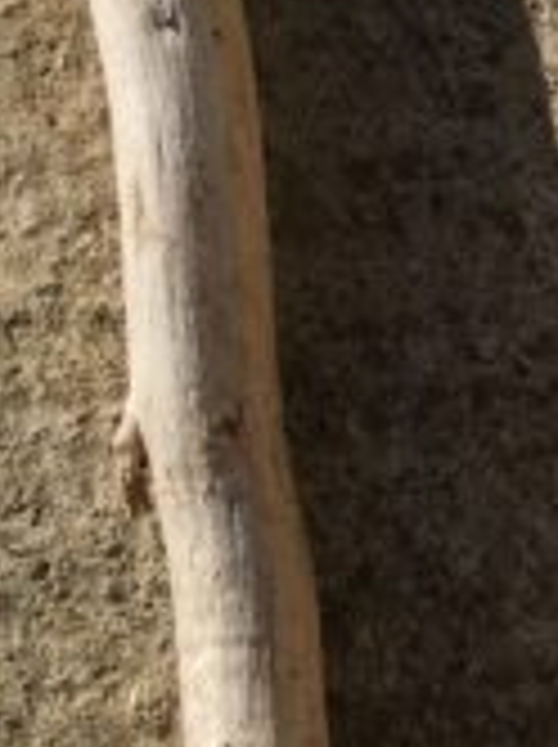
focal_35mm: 140
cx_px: 1125
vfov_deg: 13.4
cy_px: 1080
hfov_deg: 9.8
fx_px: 3017
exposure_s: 1/2262
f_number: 2.2
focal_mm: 4.15
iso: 25
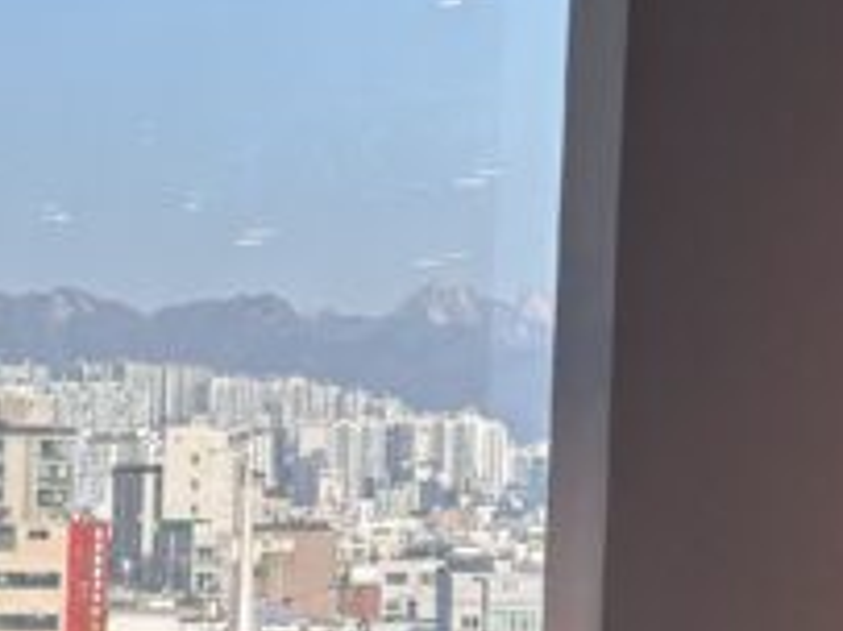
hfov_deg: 13.0
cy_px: 776
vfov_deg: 11.1
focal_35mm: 131
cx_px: -868
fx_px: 3188
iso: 50
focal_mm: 5.96
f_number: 1.6
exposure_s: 1/591
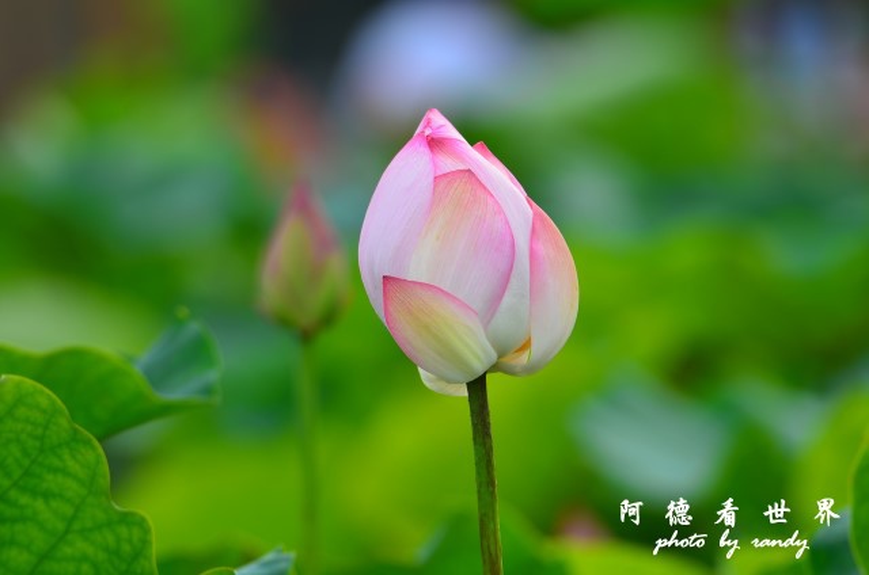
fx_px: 12648
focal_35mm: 525
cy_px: 288
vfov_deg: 2.6
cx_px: 434
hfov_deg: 3.9
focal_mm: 350
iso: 100
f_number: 6.3
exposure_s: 1/160
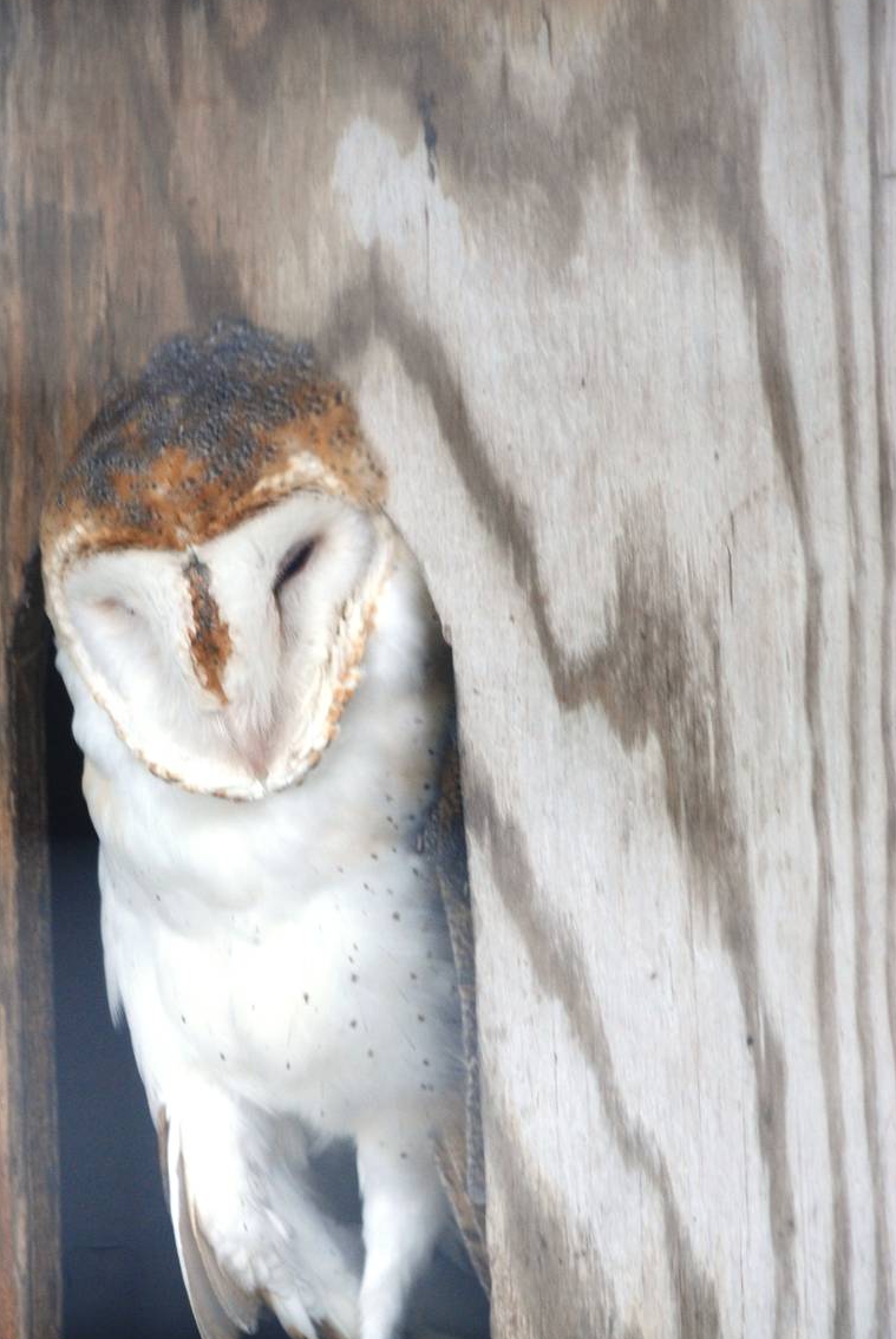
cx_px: 274
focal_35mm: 286
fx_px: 10636
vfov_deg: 7.2
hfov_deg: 4.8
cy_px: 854
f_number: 4.5
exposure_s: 1/60
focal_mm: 135
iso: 400
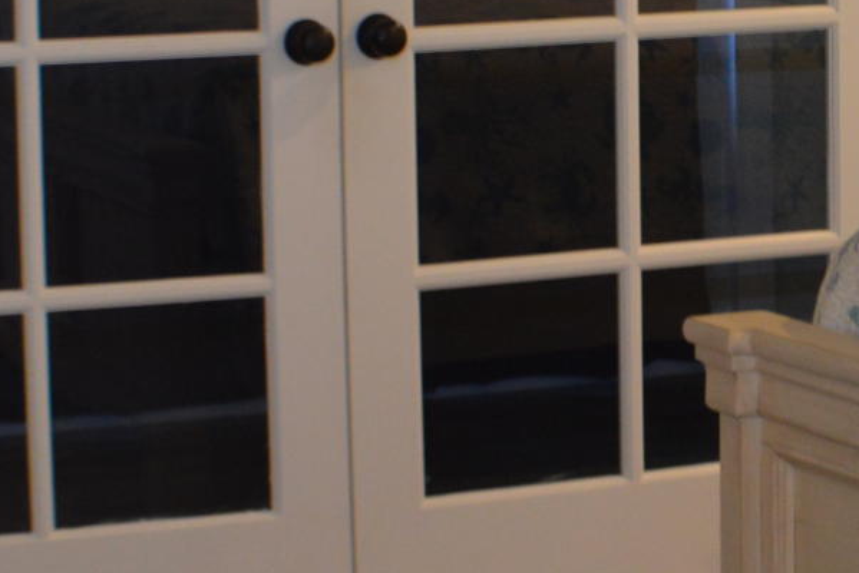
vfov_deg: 6.5
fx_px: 5013
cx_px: 991
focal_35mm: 210
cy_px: -127
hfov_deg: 9.7
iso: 400
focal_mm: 28
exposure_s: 1/15
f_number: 4.5
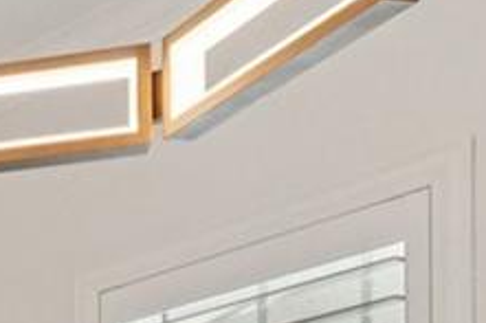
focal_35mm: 116
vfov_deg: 10.5
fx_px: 1565
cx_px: -506
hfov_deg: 14.5
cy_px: 719
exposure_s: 1/40
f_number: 8
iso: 400
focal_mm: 16
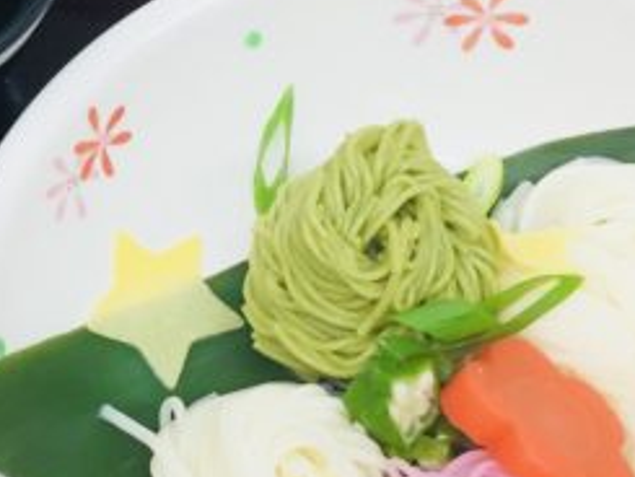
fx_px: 1670
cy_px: 249
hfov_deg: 20.7
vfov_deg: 16.3
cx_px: -16
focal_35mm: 91
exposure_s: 1/30
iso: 32
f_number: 2.2
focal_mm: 4.15
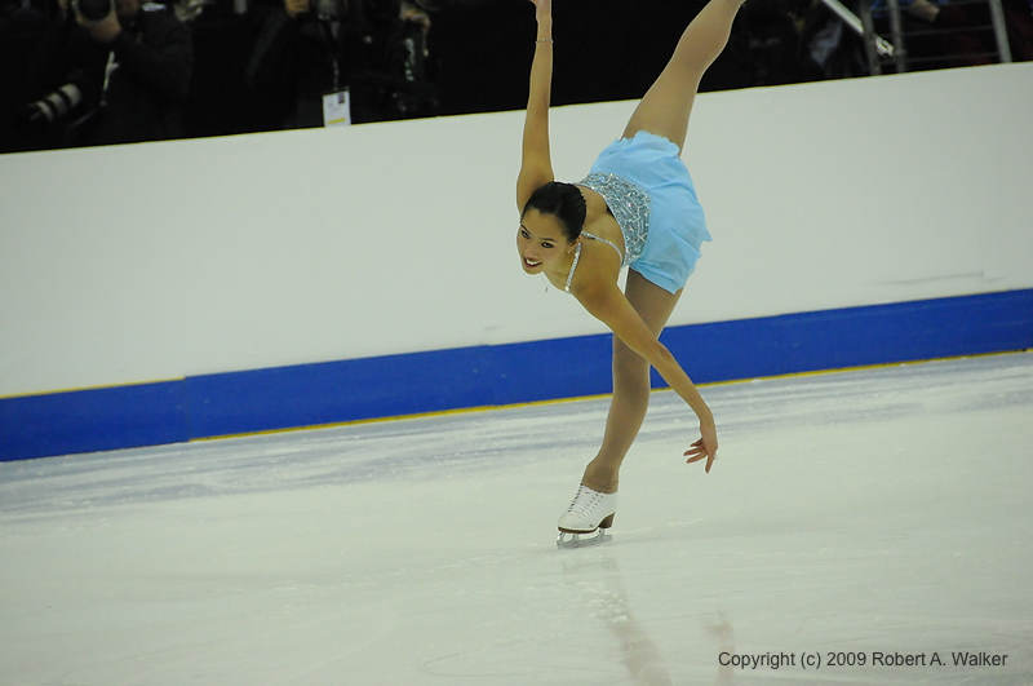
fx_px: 8596
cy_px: 343
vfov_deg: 4.6
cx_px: 516
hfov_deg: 6.9
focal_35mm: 300
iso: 3200
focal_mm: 200
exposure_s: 1/1250
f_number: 5.6
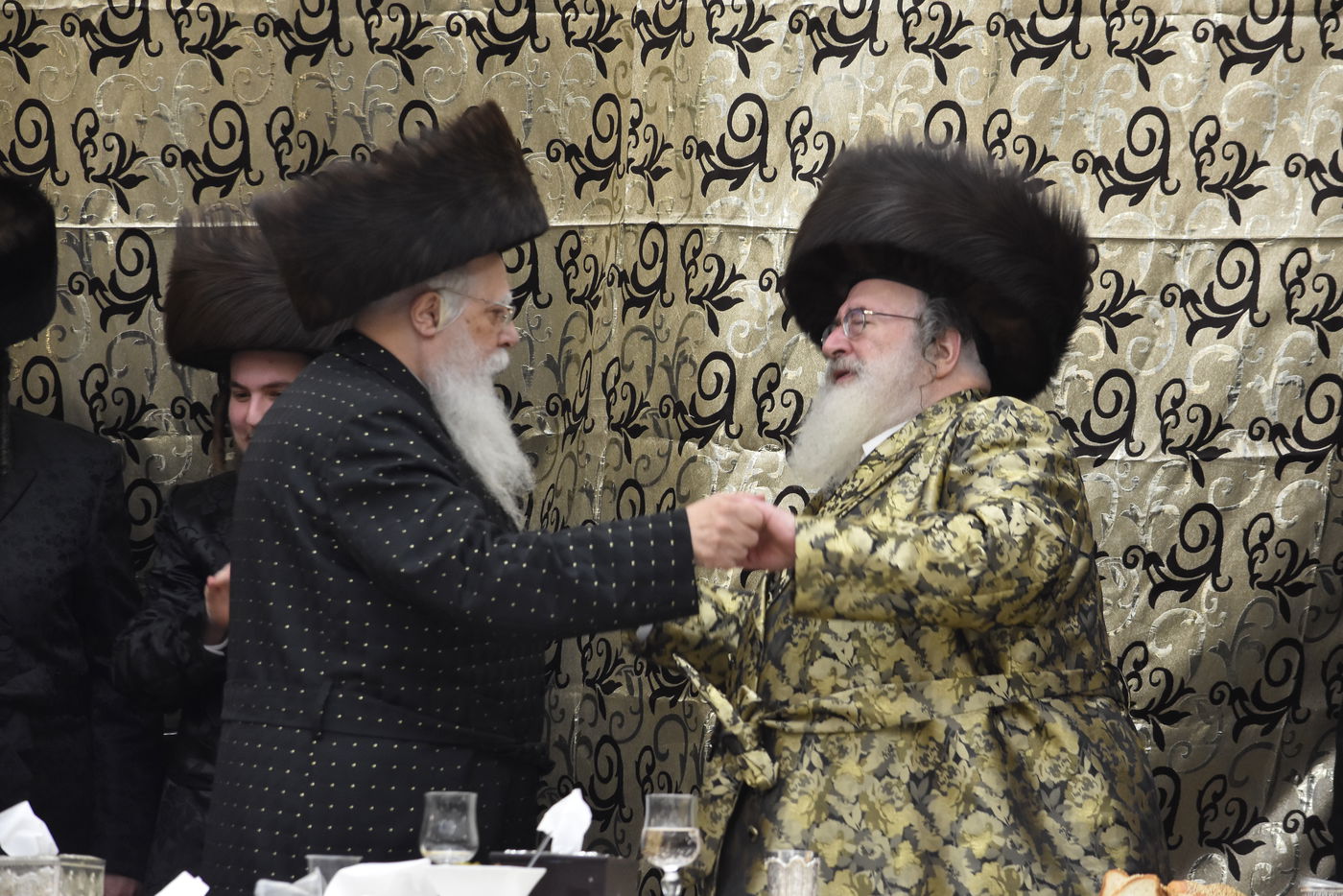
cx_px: 672
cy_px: 448
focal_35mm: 174
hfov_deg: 11.8
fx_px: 6492
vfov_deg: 7.9
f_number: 5.6
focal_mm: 116
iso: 1600
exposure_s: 1/100
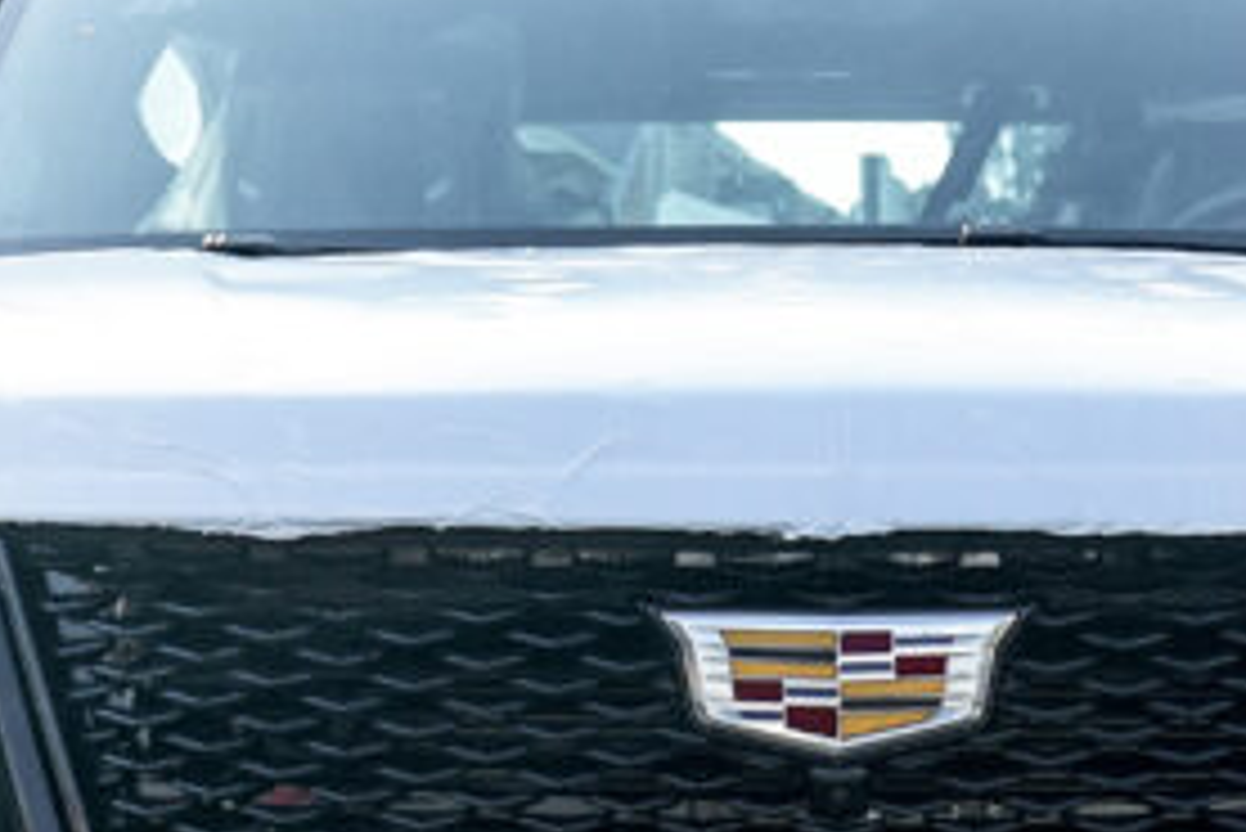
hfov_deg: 7.9
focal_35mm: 259
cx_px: 814
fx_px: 8969
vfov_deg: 5.3
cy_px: 722
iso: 800
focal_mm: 70
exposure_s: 1/640
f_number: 9
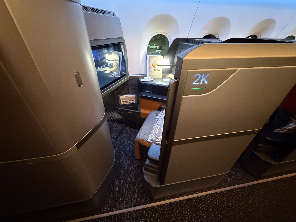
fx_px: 120
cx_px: 148
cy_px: 111
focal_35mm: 14
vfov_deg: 85.7
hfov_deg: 102.1
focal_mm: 2.22
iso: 1250
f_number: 2.2
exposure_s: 1/42
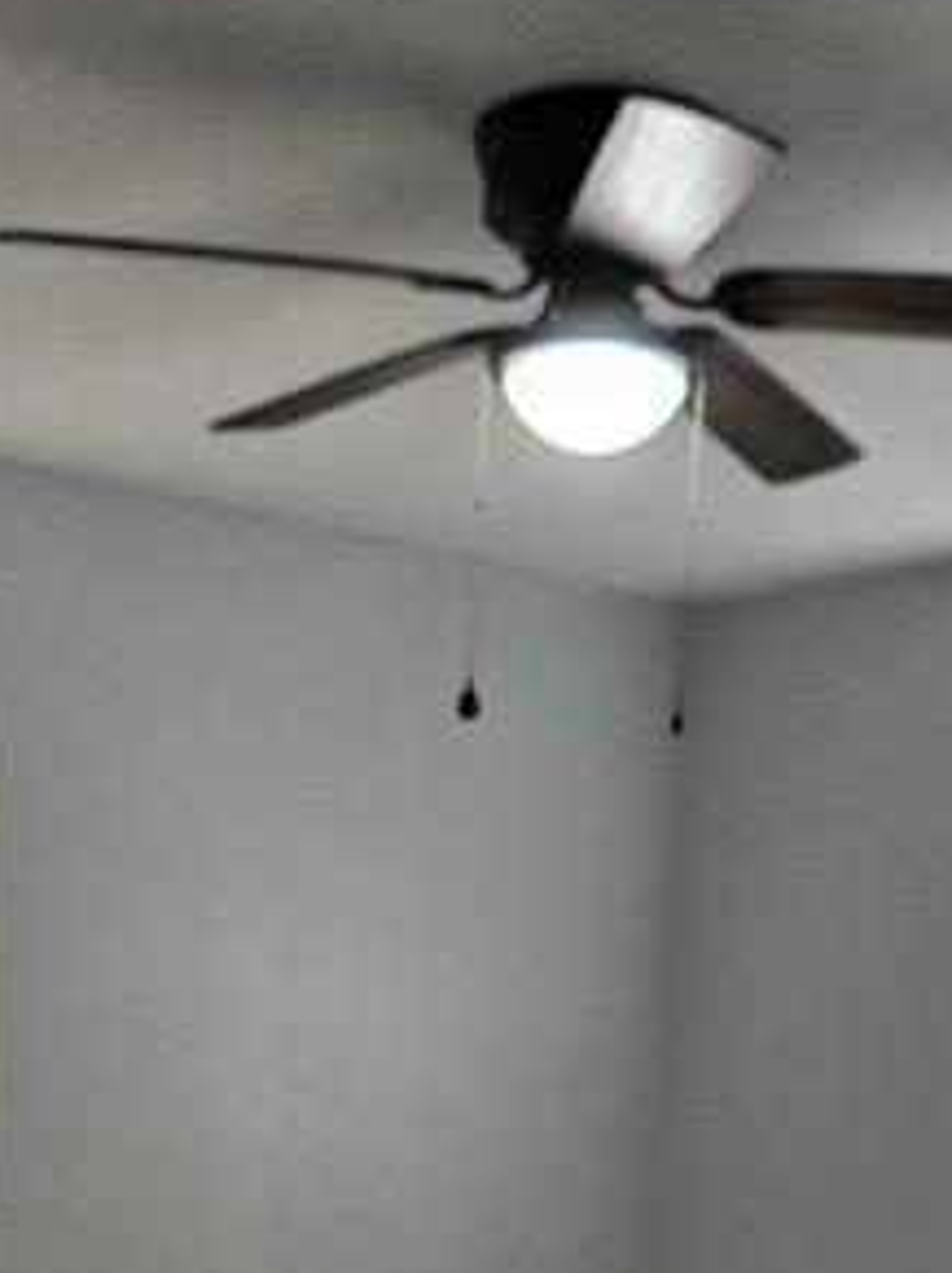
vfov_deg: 28.2
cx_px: 404
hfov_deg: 24.0
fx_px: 2240
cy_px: 1479
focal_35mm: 61
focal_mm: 5.4
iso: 500
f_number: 1.8
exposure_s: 1/120
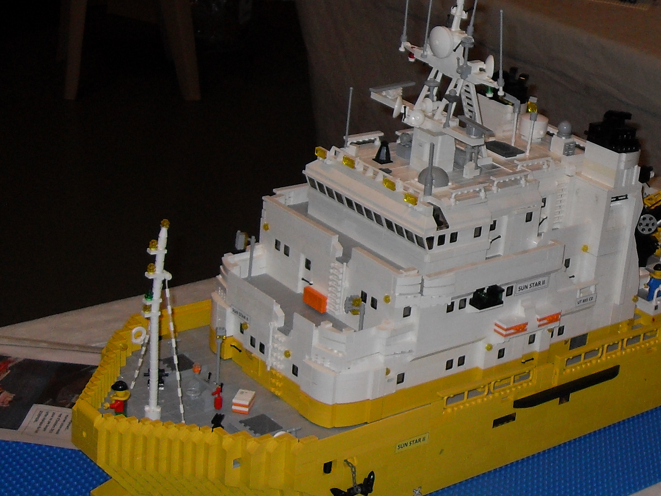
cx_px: 646
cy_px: 184
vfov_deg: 19.4
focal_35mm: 76
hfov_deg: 24.6
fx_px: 1451
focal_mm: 6.3
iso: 100
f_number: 2.8
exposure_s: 1/45
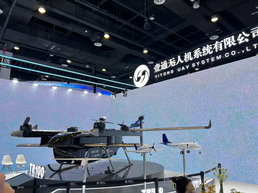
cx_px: 129
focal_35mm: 26
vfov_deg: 53.1
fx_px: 194
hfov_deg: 67.3
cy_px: 96
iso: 40
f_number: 1.5
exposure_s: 1/97
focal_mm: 5.7
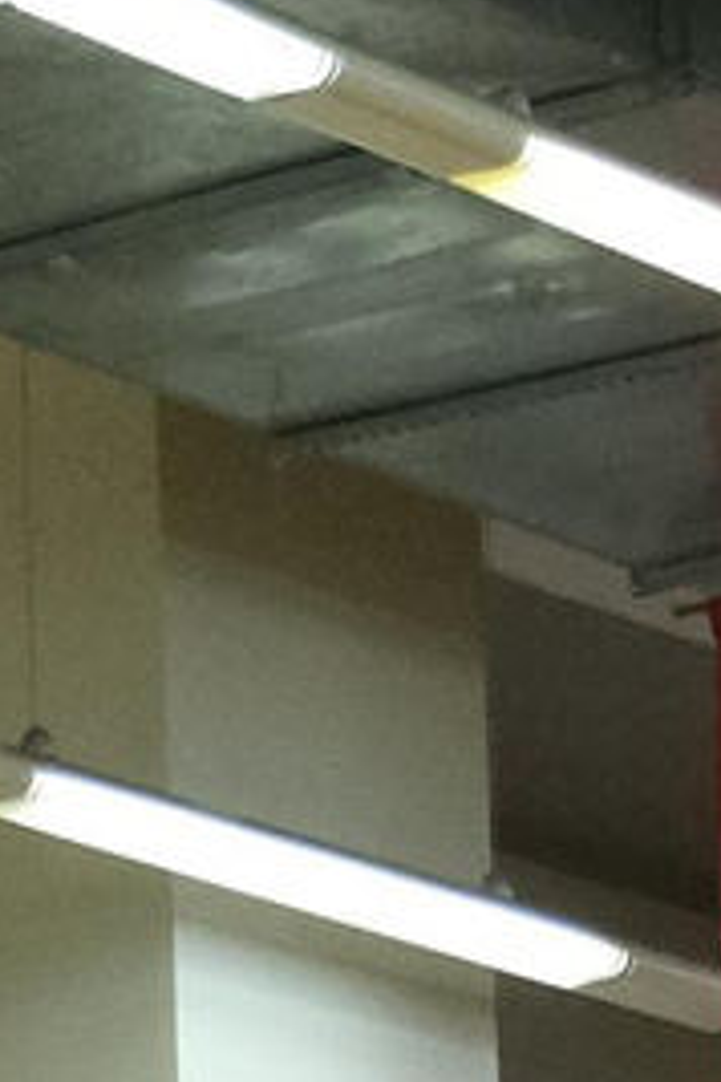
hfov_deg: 3.7
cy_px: 3070
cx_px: -1150
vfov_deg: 5.4
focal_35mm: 365
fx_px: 10964
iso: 2500
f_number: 4.4
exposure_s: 1/320
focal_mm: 25.6
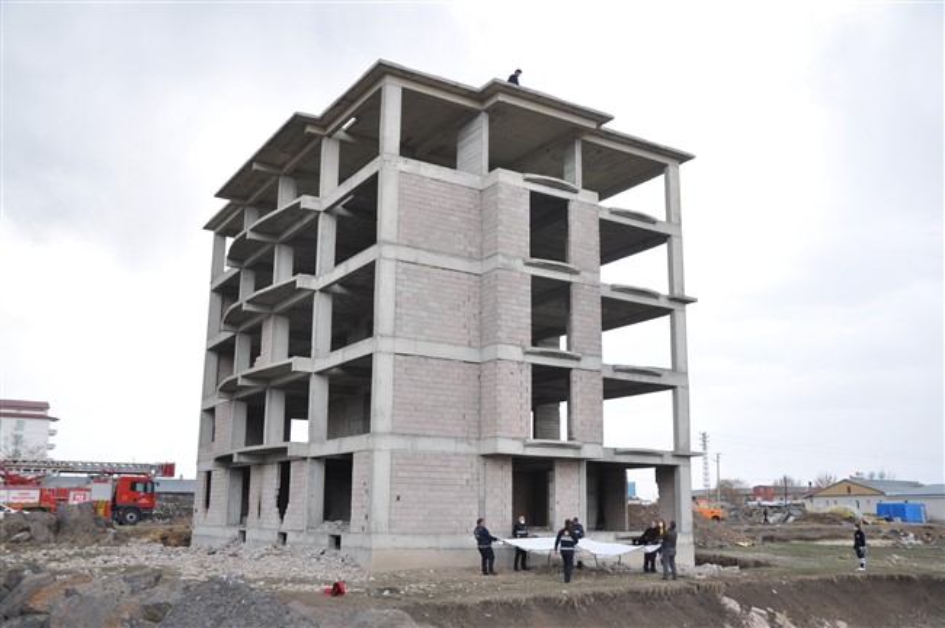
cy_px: 314
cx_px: 472
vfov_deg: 39.9
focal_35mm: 33
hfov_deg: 57.3
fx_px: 865
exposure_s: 1/100
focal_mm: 22
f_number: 5
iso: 200
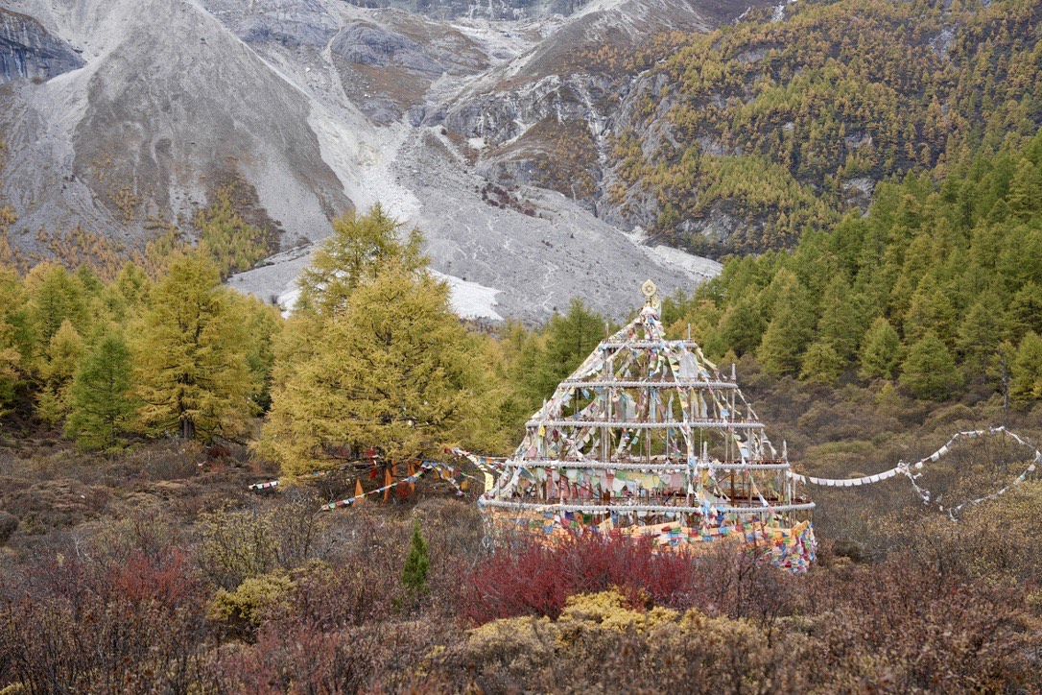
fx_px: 2026
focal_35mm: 70
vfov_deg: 19.5
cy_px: 348
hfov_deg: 28.8
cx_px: 521
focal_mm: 70
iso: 80
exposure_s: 1/80
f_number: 4.5
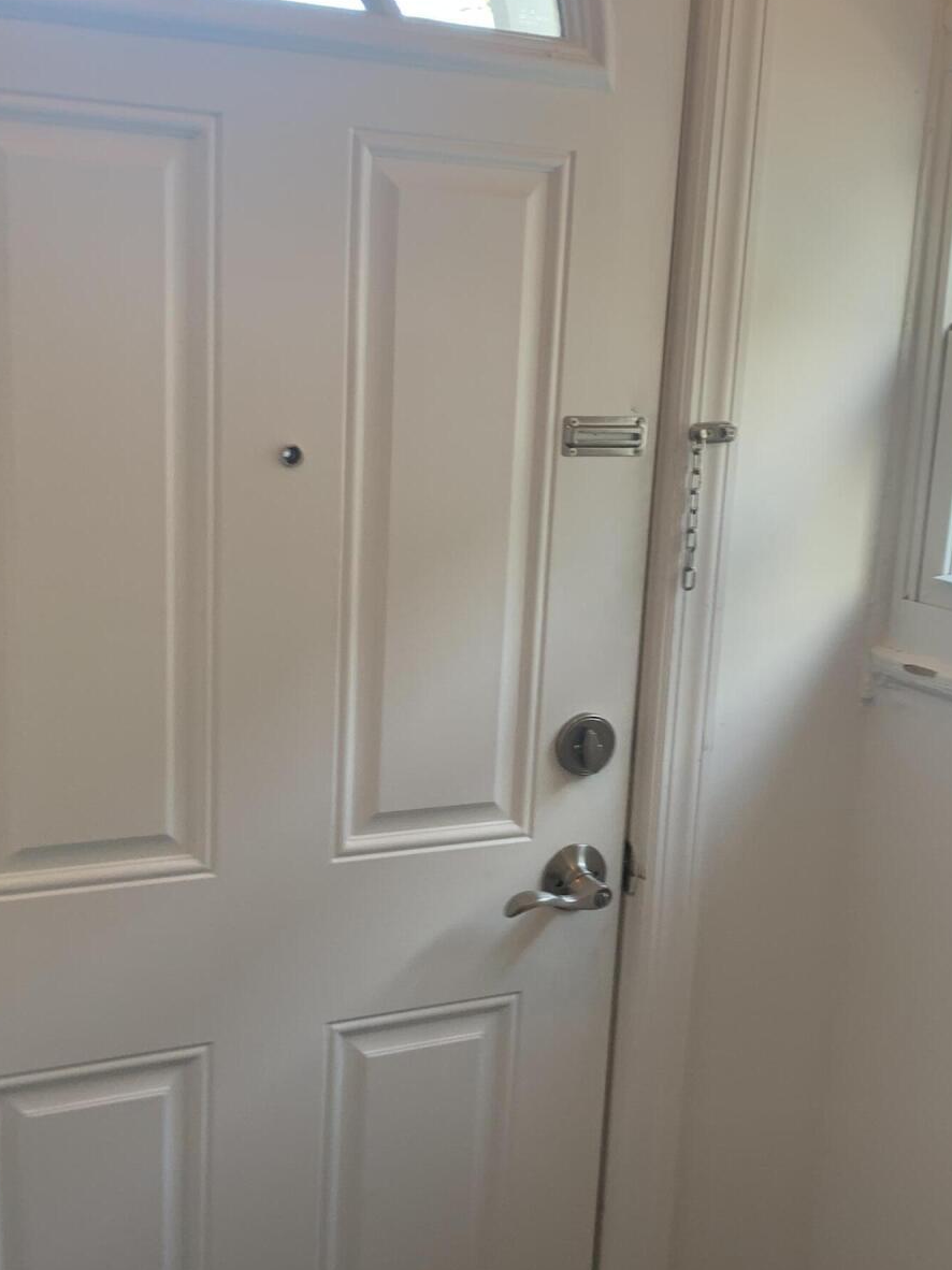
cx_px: 517
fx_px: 1614
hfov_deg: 32.8
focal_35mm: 44
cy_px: 715
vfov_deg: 42.9
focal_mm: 4.25
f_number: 1.8
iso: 80
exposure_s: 1/120
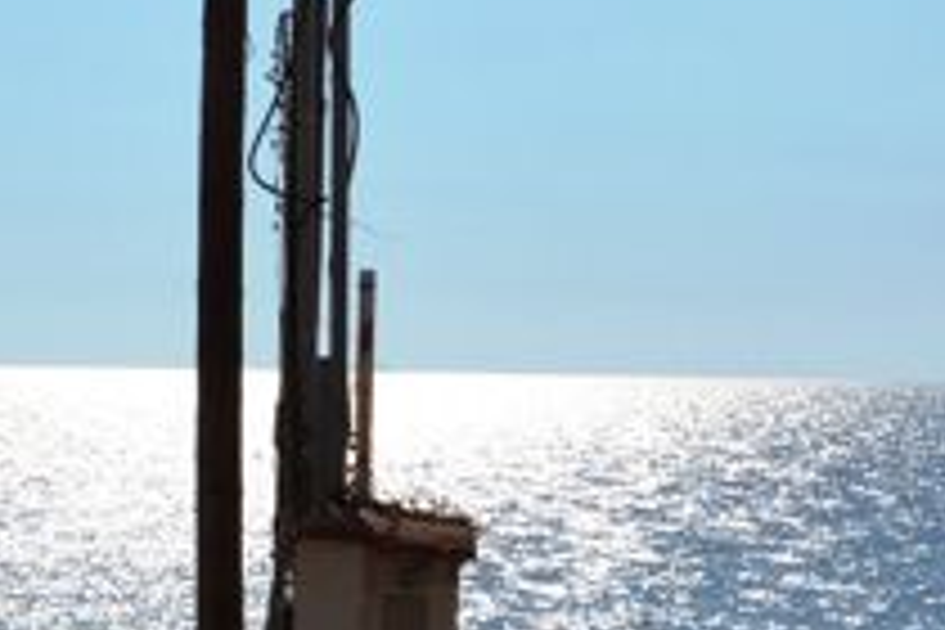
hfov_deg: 15.5
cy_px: 580
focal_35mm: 131
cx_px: 128
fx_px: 3438
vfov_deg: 10.4
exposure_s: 1/500
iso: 100
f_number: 11
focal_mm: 26
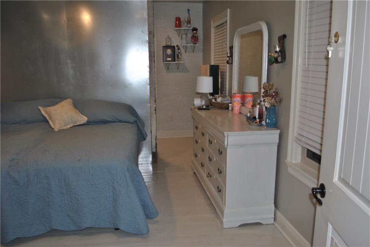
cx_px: 185
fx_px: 308
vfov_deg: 43.7
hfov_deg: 61.9
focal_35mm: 30
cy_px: 124
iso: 200
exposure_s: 1/60
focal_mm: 20
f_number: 3.8
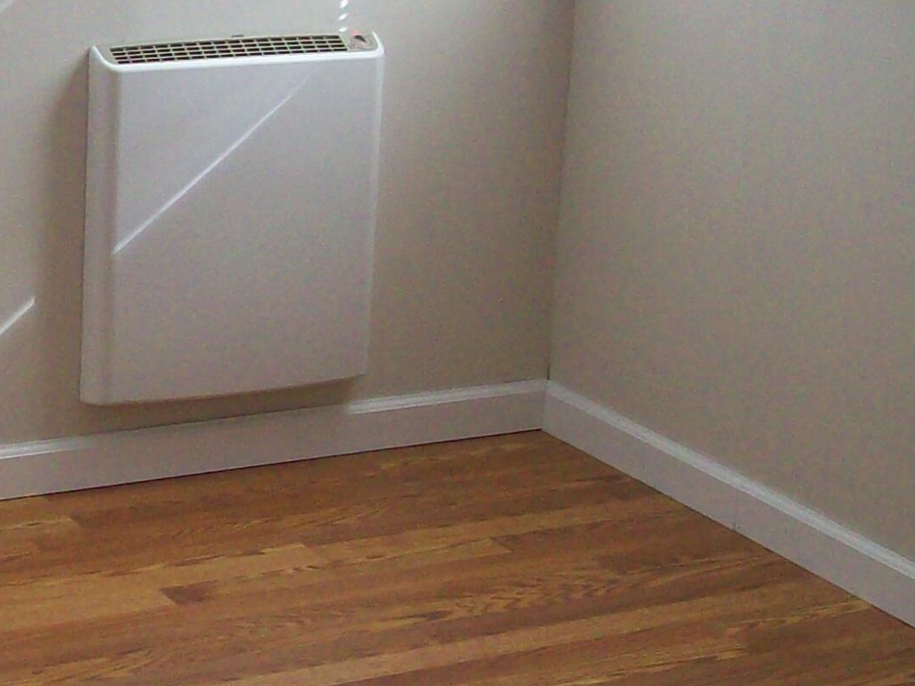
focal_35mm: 101
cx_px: -116
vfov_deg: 14.6
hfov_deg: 18.6
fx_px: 2670
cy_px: 239
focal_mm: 6
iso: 160
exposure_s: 1/60.1
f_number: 2.7
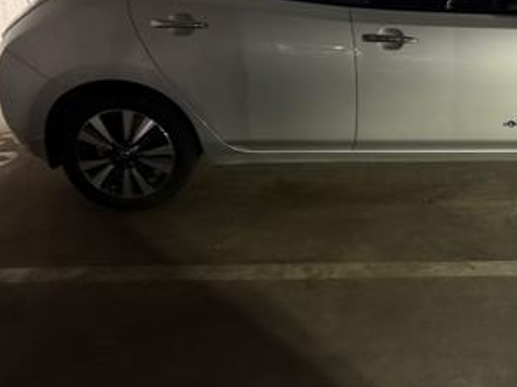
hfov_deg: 44.0
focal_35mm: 41
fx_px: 612
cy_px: 95
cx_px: 398
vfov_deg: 34.3
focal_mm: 6.76
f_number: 1.78
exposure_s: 1/30
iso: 1000
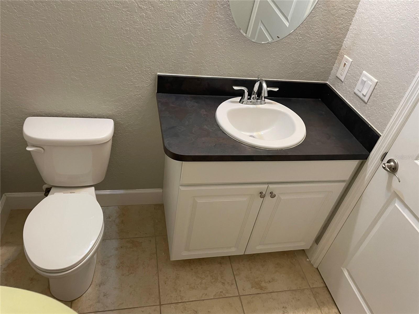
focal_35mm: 26
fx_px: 315
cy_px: 157
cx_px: 210
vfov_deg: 53.1
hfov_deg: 67.3
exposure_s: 1/60
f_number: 1.6
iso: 320
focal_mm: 4.2
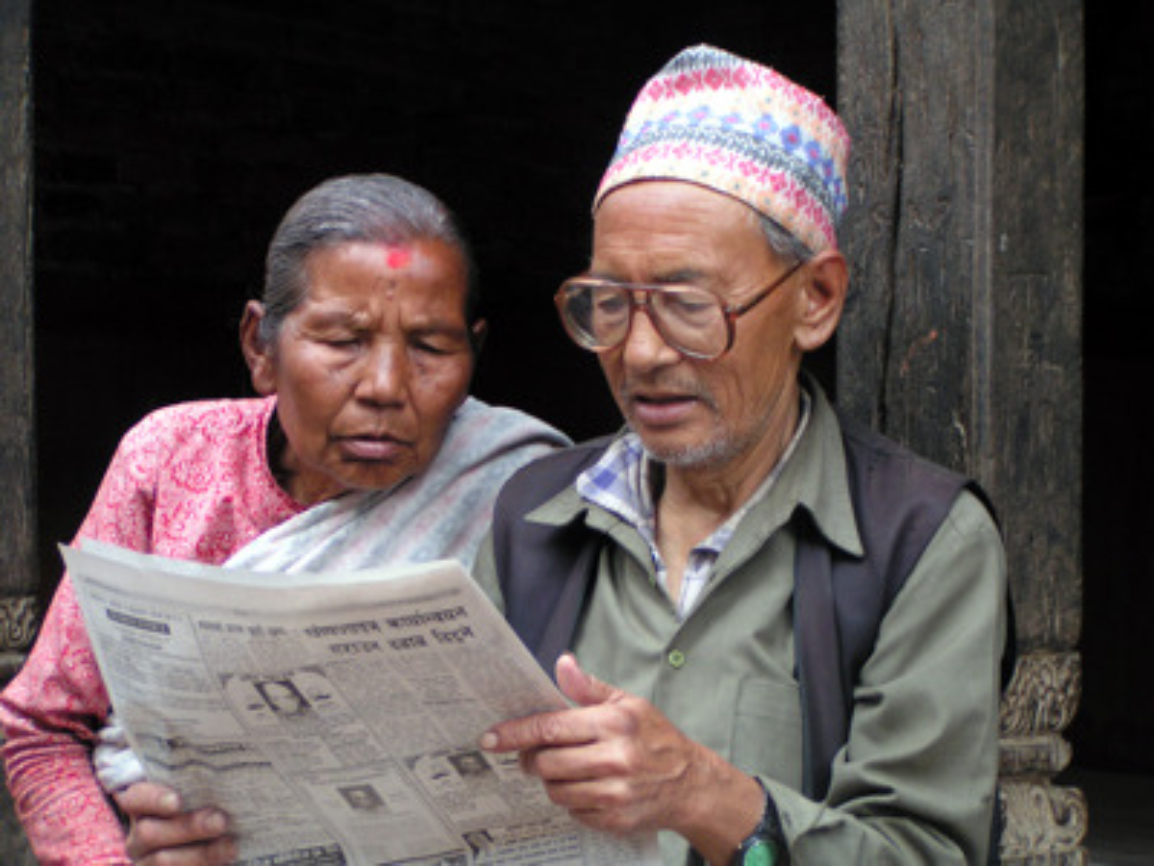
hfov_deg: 19.8
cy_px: 433
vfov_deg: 14.9
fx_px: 3300
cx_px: 577
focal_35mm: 99
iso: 80
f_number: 3.5
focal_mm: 15.2
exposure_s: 1/100
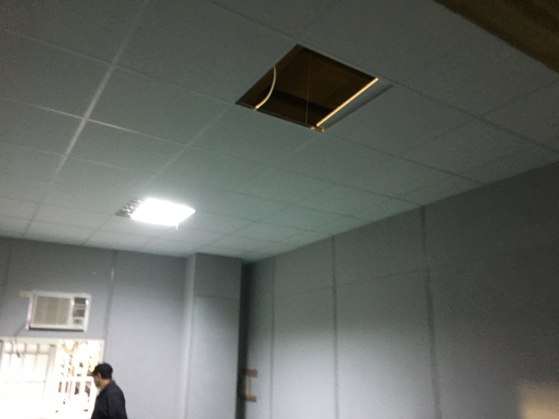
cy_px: 210
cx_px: 280
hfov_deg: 61.7
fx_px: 468
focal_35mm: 29
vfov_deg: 48.2
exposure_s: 1/4
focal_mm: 4.15
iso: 64
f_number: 2.2
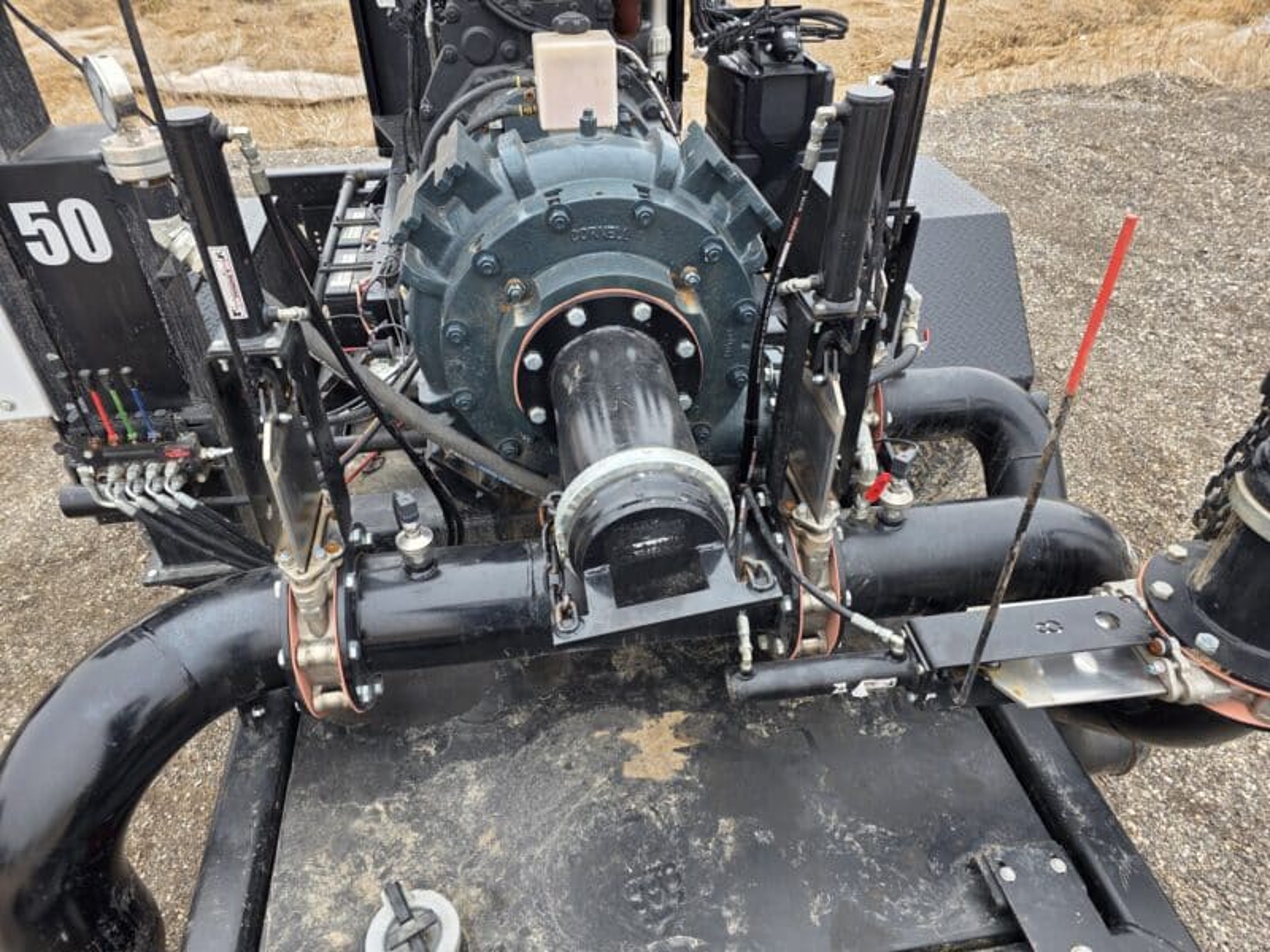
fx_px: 844
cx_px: 635
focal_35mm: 23
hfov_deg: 73.9
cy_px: 476
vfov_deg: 58.9
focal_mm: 6.3
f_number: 1.7
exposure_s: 1/180
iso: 40
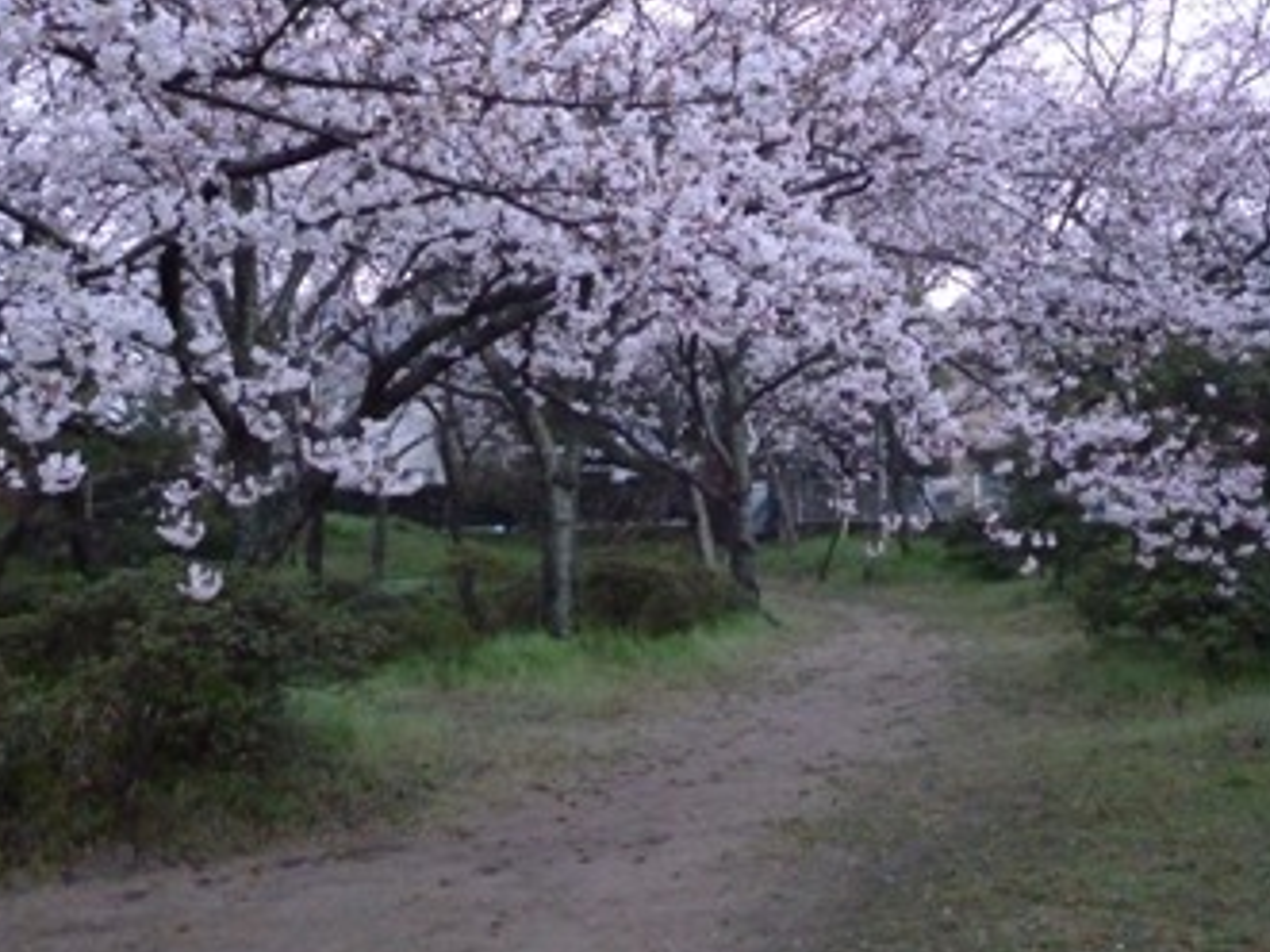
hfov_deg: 42.9
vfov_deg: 32.5
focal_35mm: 44
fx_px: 1614
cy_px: 299
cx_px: 691
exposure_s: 1/20
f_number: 3.1
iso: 800
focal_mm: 5
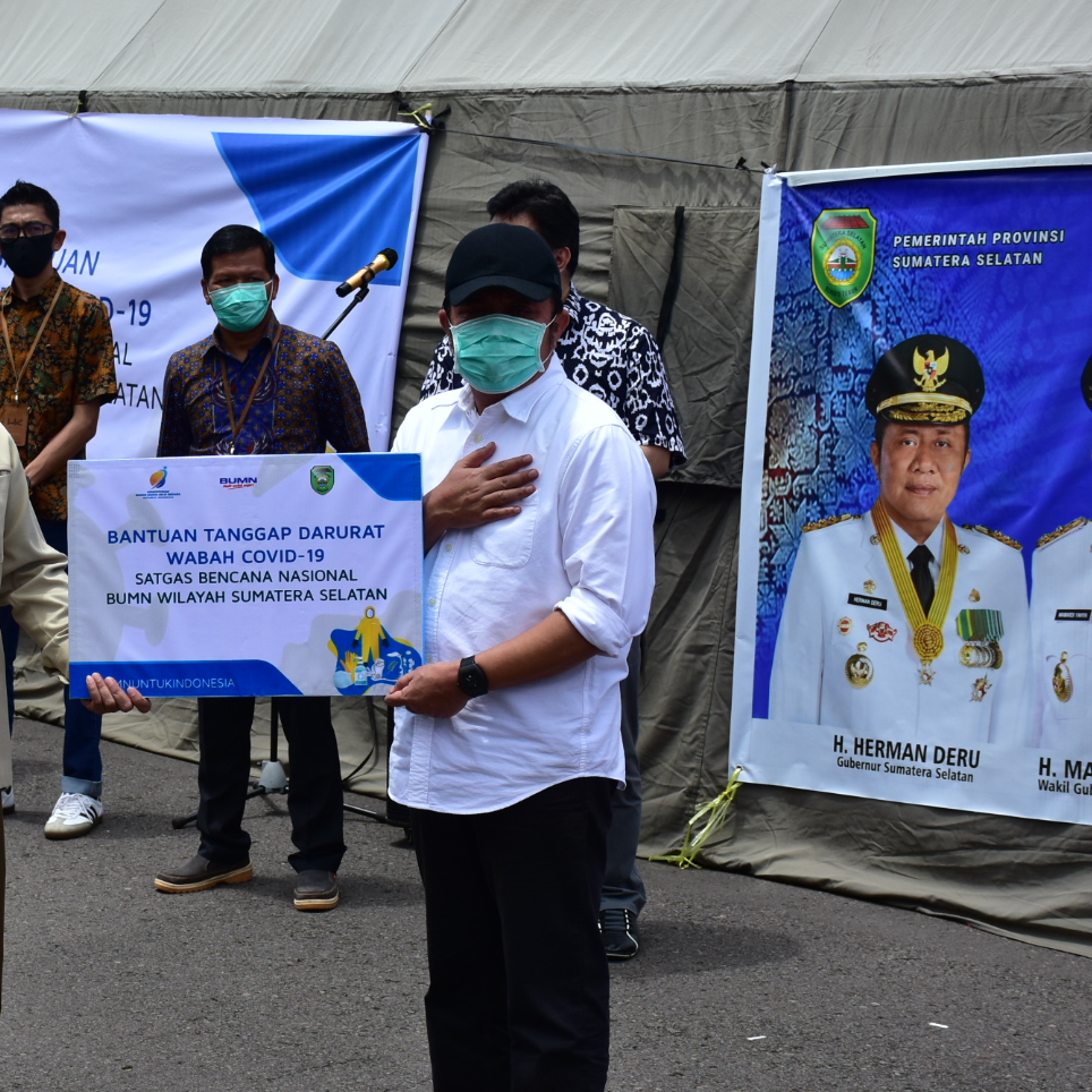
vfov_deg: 19.3
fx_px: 3212
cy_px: 509
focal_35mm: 90
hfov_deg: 19.2
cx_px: 272
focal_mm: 42
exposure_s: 1/1600
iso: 320
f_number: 8
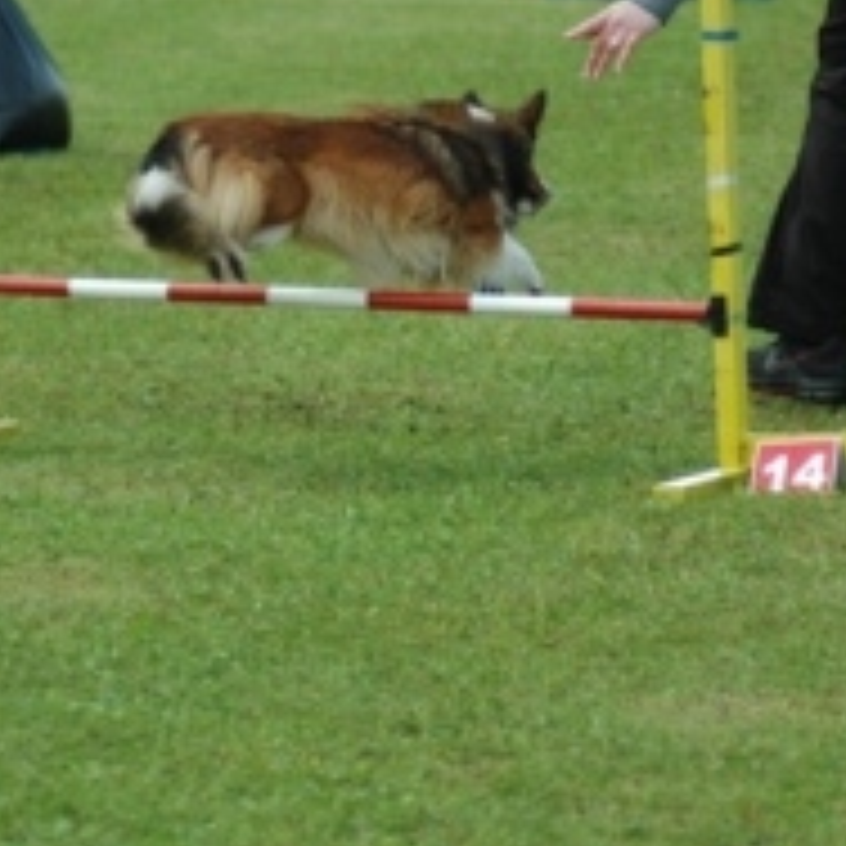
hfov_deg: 4.3
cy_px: 288
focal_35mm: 409
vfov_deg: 4.3
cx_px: 284
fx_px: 11309
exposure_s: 1/800
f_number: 4.5
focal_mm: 135
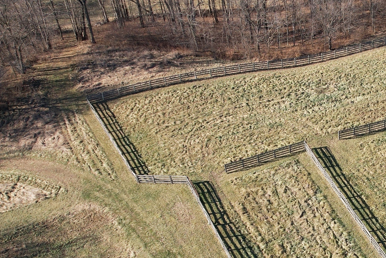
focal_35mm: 61
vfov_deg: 22.0
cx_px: 395
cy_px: 207
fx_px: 654
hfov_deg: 30.3
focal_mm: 8.38
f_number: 2.8
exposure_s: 1/1250
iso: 200
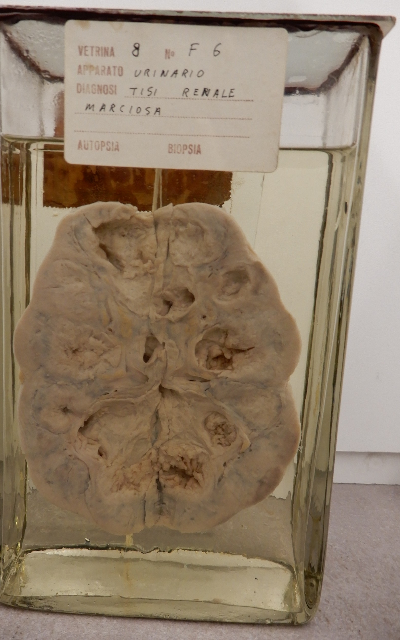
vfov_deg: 70.4
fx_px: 453
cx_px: 174
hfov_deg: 47.5
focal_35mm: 26
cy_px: 319
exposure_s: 1/30
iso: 180
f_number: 3.4
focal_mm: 4.3
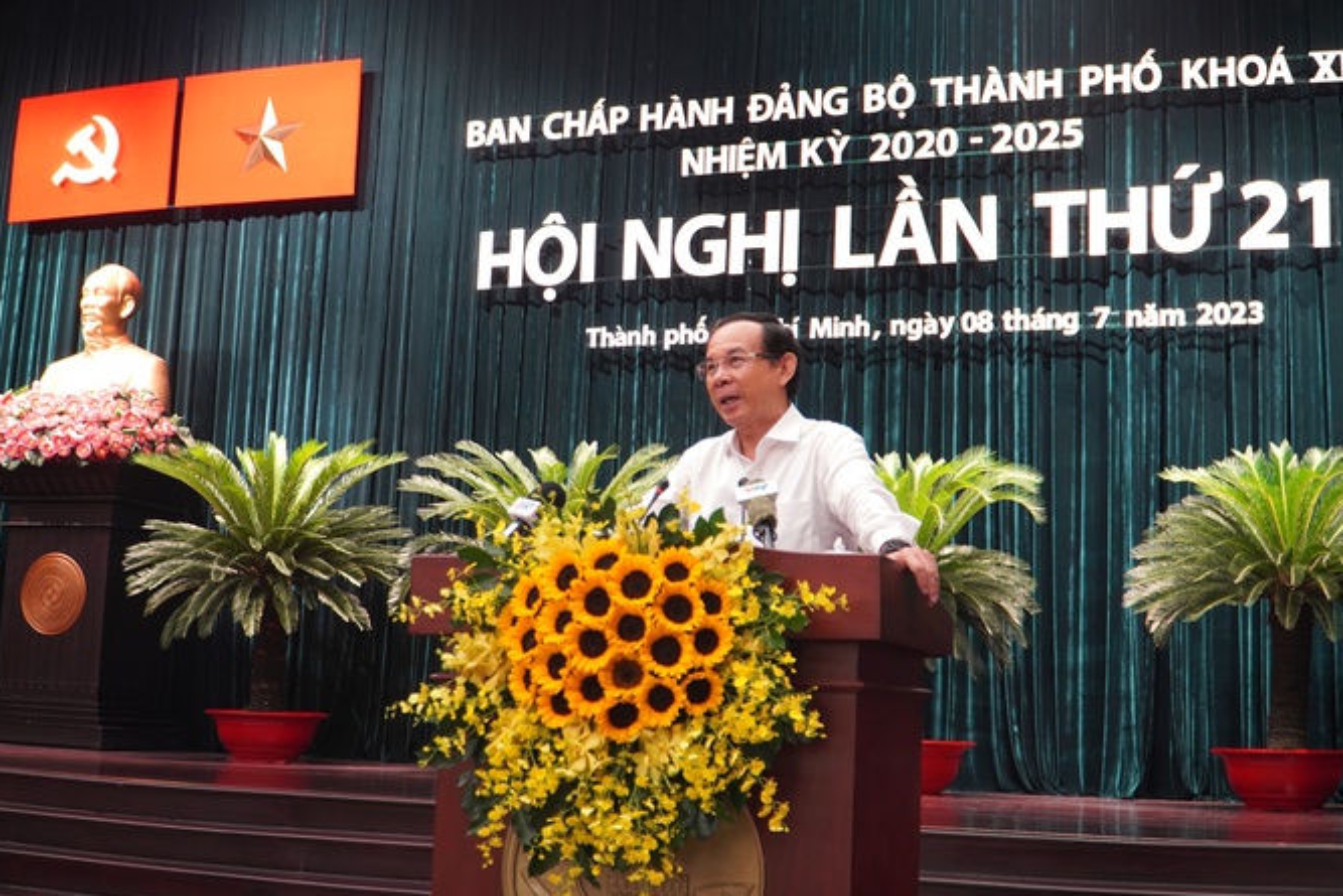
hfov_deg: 46.9
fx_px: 1549
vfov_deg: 32.3
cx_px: 683
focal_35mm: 42
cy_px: 443
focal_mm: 27
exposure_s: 1/50
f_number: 4
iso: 400
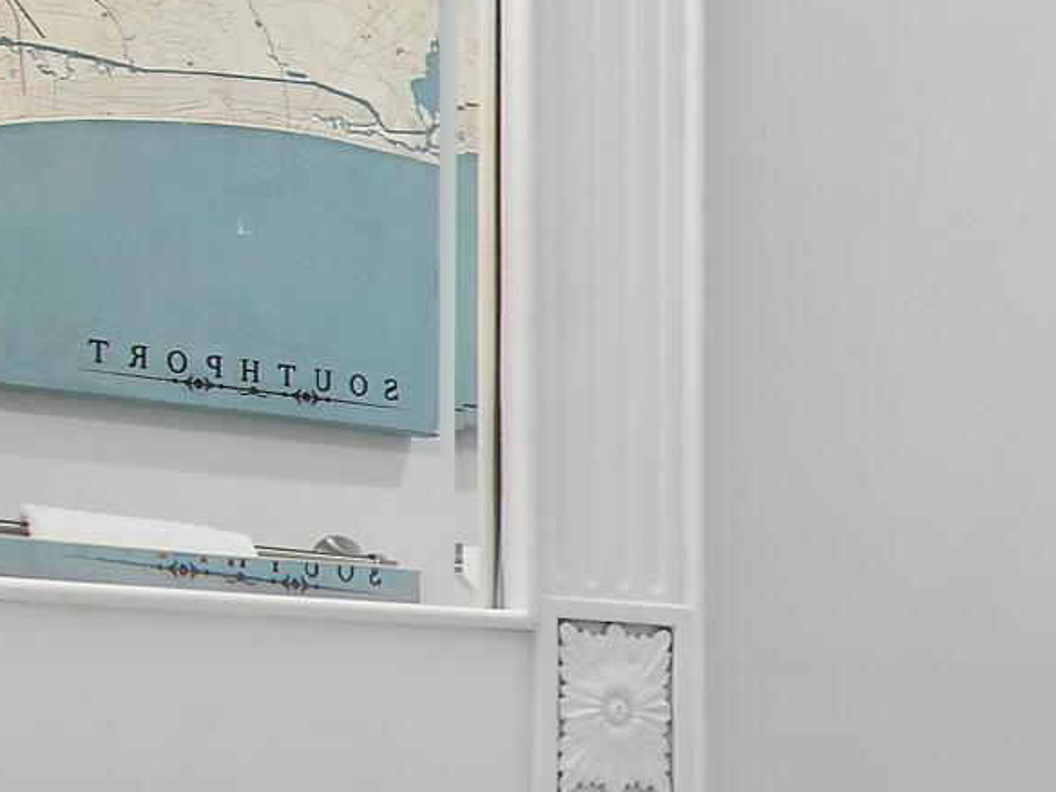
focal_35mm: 94
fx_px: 2867
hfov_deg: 16.0
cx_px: 2143
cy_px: 835
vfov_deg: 15.4
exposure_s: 1/5
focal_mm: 13
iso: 100
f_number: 4.8
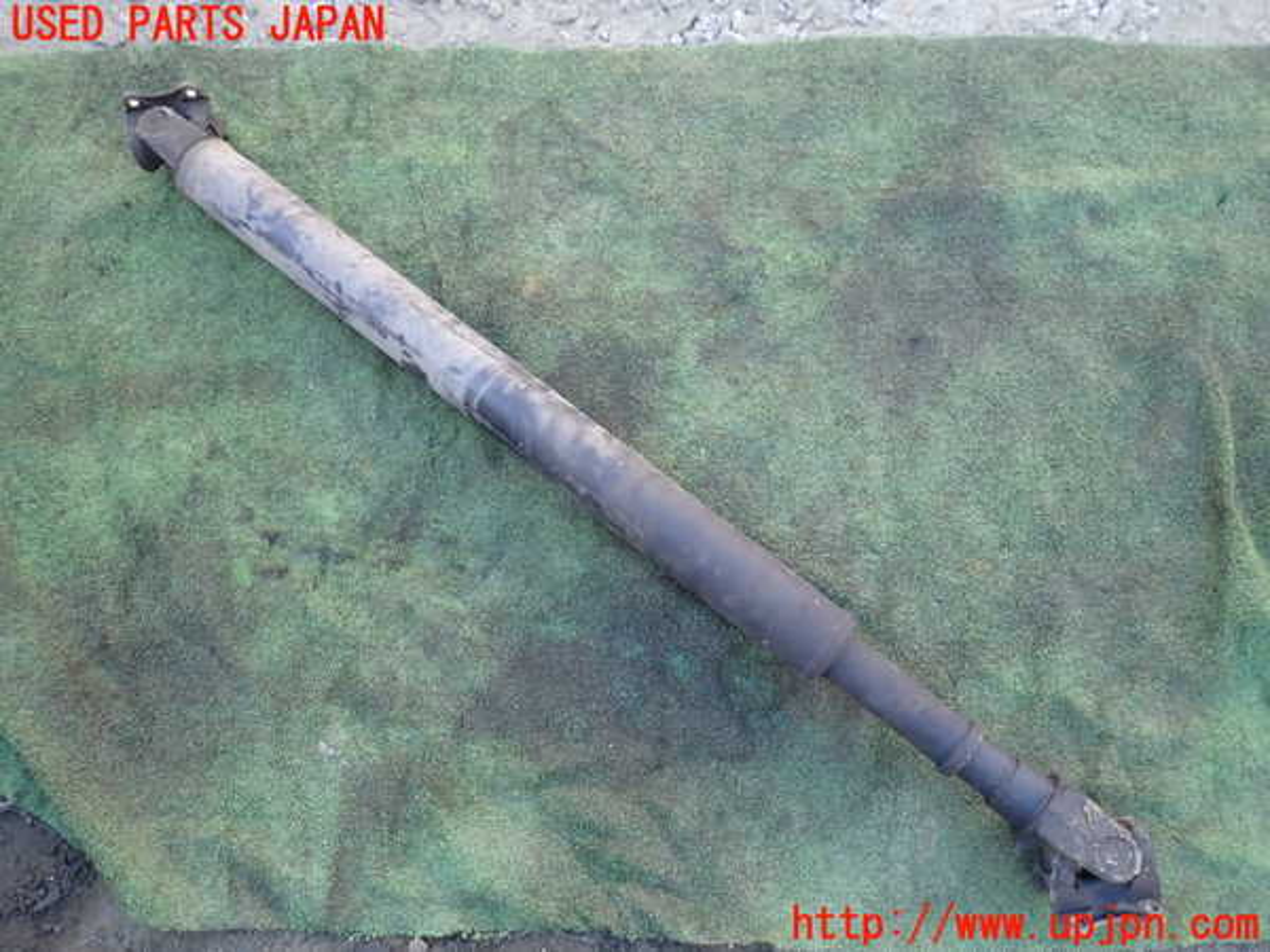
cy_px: 476
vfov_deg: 54.9
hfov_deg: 69.4
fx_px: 917
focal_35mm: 25
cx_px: 635
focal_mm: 4.5
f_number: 2
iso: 100
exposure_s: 1/100
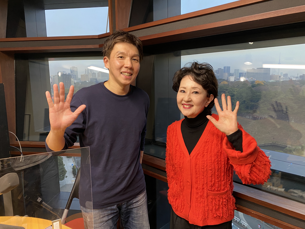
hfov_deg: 67.3
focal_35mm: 26
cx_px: 152
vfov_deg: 53.1
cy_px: 114
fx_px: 229
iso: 125
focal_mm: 4.25
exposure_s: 1/50
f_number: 1.8
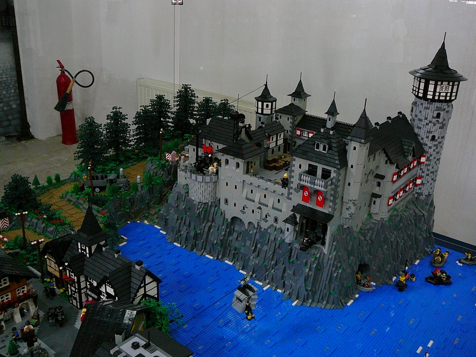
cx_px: 238
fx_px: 481
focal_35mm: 35
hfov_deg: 52.6
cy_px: 178
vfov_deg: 40.7
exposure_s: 1/8
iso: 200
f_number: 2.8
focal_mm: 5.2
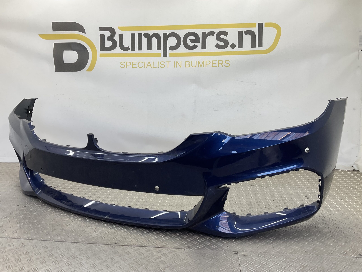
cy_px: 136
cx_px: 181
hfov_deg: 61.7
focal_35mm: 29
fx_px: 303
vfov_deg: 48.2
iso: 20
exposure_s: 1/120
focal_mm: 3
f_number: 1.8
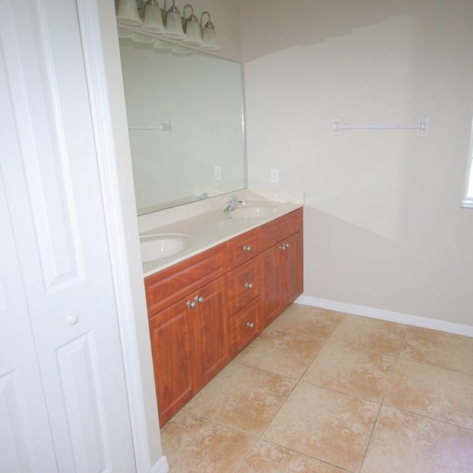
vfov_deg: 61.6
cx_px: 285
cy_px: 230
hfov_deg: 61.1
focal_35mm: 26
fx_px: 397
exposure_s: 1/20
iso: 200
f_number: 4.5
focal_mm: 13
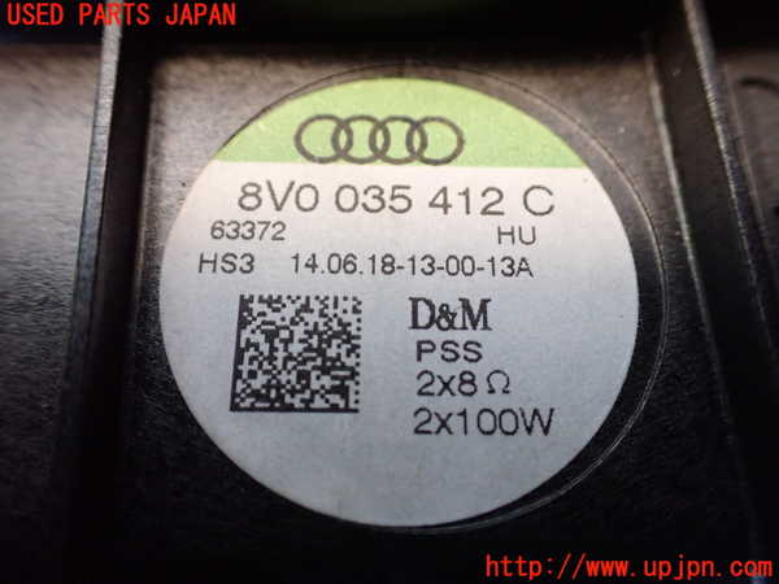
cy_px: 292
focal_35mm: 30
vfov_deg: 46.8
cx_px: 390
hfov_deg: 60.0
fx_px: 675
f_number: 2.3
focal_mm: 5.4
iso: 640
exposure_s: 1/125
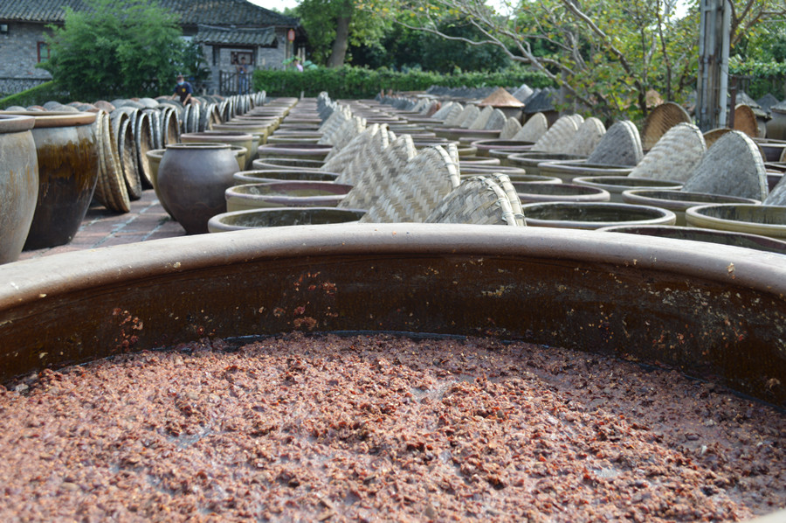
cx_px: 393
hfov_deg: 49.6
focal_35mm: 39
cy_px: 262
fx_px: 851
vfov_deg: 34.1
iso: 125
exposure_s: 1/125
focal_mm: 26
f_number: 5.6
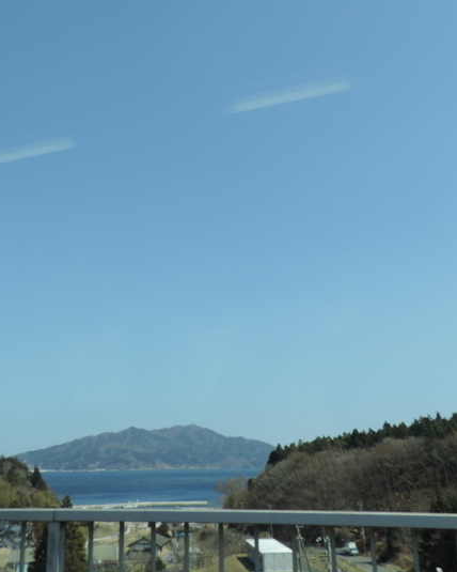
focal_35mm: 35
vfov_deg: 51.5
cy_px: 269
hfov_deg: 42.1
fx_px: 592
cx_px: 188
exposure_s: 1/1000
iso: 80
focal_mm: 4.3
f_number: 3
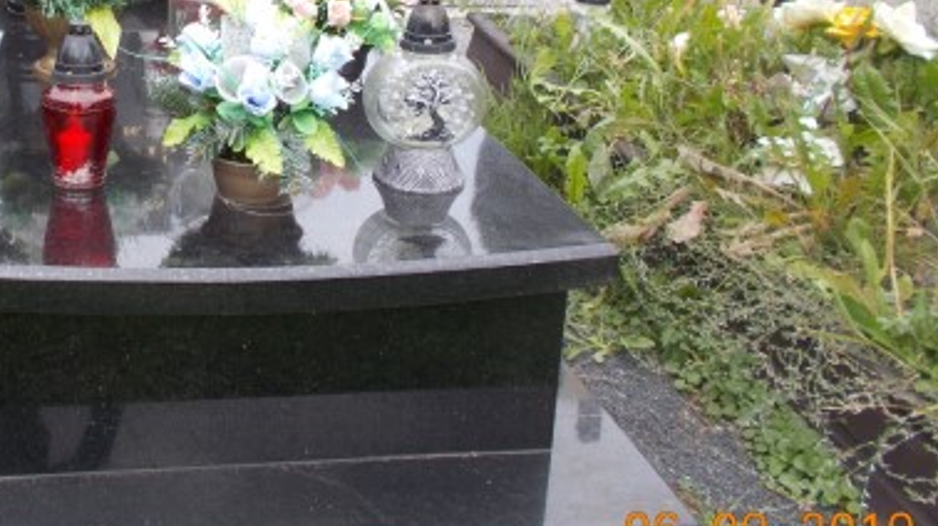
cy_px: 77
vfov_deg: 24.3
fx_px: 1193
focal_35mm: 48
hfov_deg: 41.3
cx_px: 201
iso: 80
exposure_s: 1/200
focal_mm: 4.6
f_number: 3.2
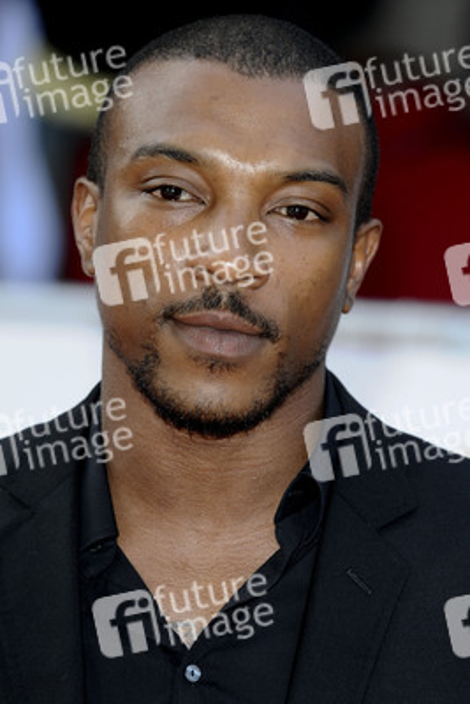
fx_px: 4842
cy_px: 352
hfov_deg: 5.6
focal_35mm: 248
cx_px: 235
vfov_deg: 8.3
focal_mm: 165
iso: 320
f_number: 4.5
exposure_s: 1/160
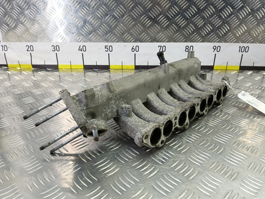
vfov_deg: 58.9
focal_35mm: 23
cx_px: 132
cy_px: 100
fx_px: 176
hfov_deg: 73.9
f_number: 1.6
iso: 143
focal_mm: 4.11
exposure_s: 1/50
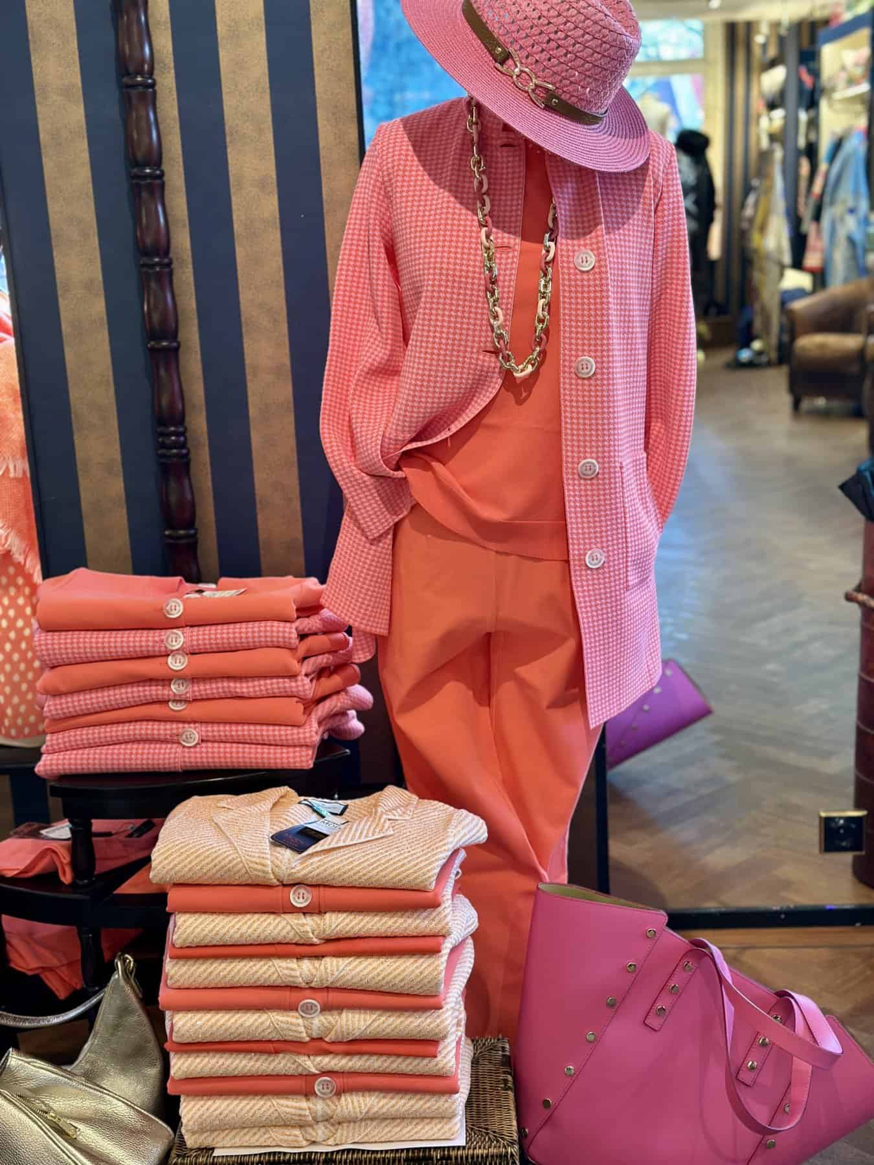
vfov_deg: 39.7
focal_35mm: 48
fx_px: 1616
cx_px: 437
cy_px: 582
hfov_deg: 30.3
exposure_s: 1/100
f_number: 1.78
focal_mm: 6.86
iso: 200
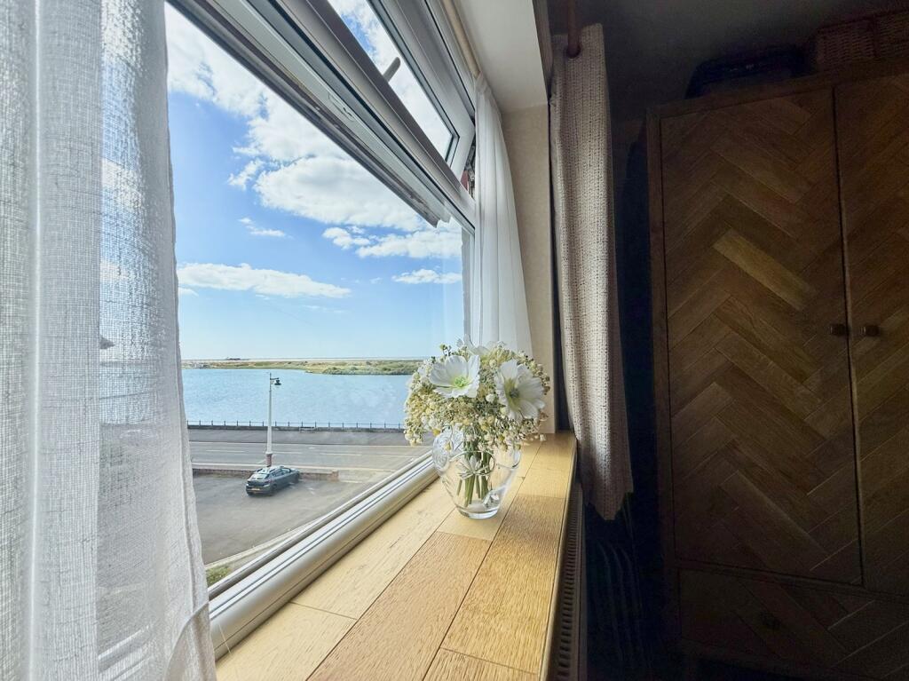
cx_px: 454
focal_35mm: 14
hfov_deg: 102.1
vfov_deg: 85.6
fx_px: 367
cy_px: 340
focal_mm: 2.22
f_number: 2.2
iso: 50
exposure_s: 1/1745
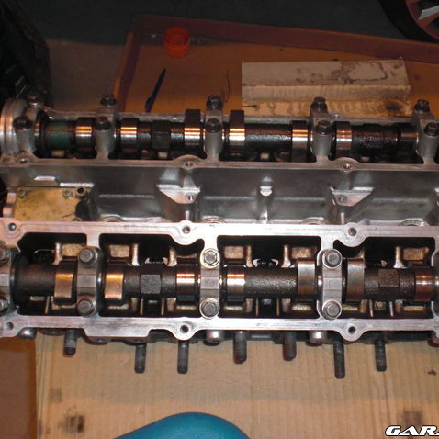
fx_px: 646
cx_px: 249
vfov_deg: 37.6
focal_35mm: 45
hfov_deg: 37.5
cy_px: 220
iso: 200
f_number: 3.1
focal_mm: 6.3
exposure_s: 1/60
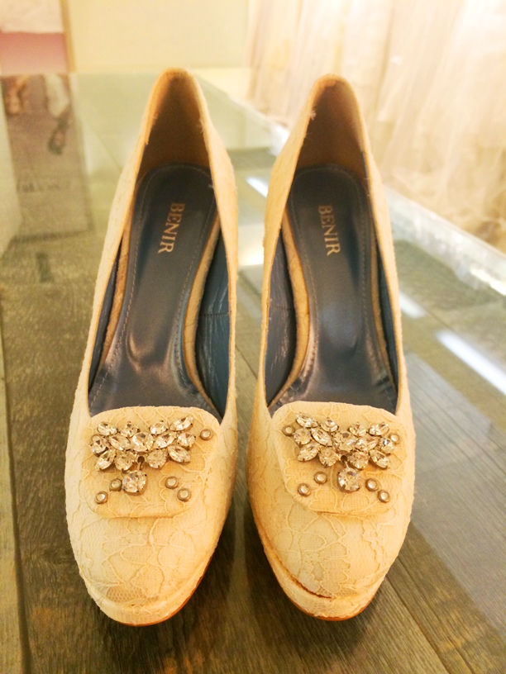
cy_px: 337
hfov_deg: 48.2
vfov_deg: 61.7
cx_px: 253
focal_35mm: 29
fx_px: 565
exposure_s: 1/30
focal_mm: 4.15
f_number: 2.2
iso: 160
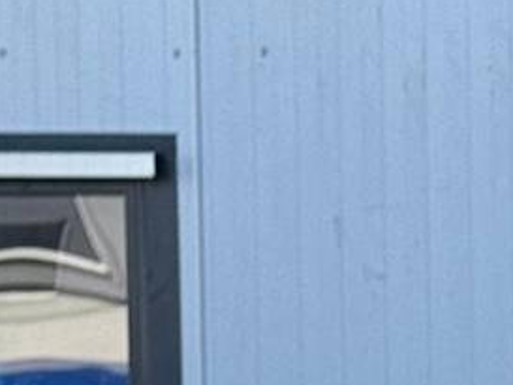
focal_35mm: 337
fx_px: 4996
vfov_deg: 4.3
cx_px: 1015
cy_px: 834
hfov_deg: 5.7
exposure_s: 1/2252
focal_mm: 6.76
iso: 64
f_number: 1.78
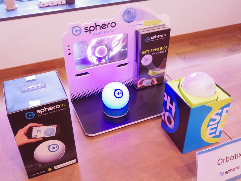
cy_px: 90
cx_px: 120
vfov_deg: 36.8
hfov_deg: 47.9
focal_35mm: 39
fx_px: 272
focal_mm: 7.1
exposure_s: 1/8
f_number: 4.5
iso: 640
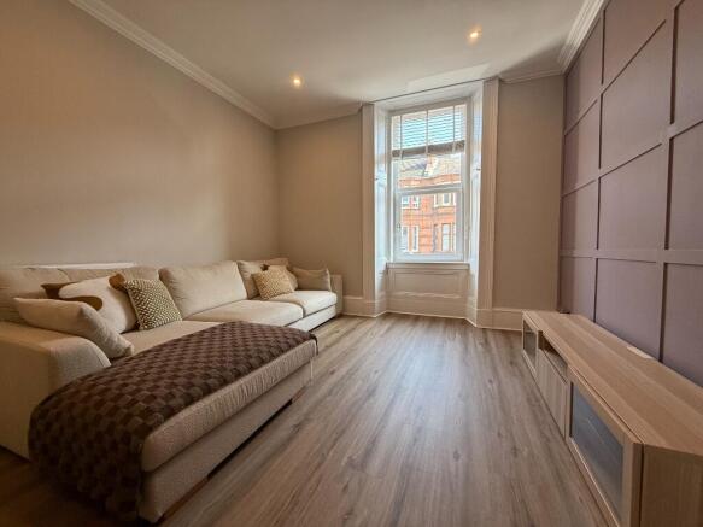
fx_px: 284
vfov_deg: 85.7
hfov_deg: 102.1
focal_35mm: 14
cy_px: 264
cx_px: 352
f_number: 2.2
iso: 125
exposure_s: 1/99
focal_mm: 2.22
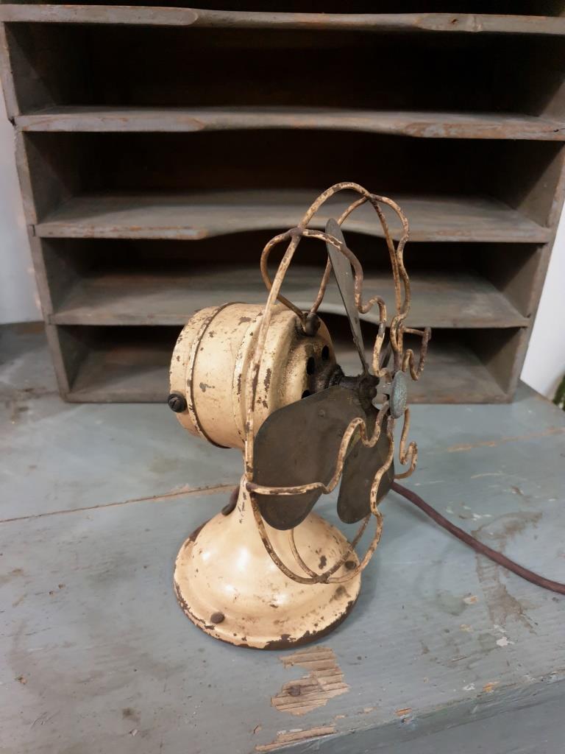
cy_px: 377
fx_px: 566
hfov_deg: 53.1
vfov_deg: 67.3
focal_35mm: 26
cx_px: 282
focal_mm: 4.3
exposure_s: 1/20
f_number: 1.5
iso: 250
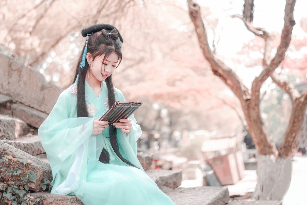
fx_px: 426
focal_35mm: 50
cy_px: 102
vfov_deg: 27.0
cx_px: 154
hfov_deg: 39.6
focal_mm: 50
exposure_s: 1/1250
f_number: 1.8
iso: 160
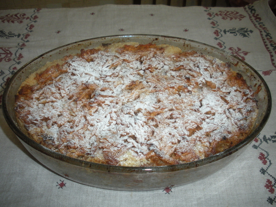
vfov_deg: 40.7
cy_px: 104
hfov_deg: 52.6
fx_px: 279
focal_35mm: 35
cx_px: 138
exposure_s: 1/30
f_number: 3.5
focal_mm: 6.3
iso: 200
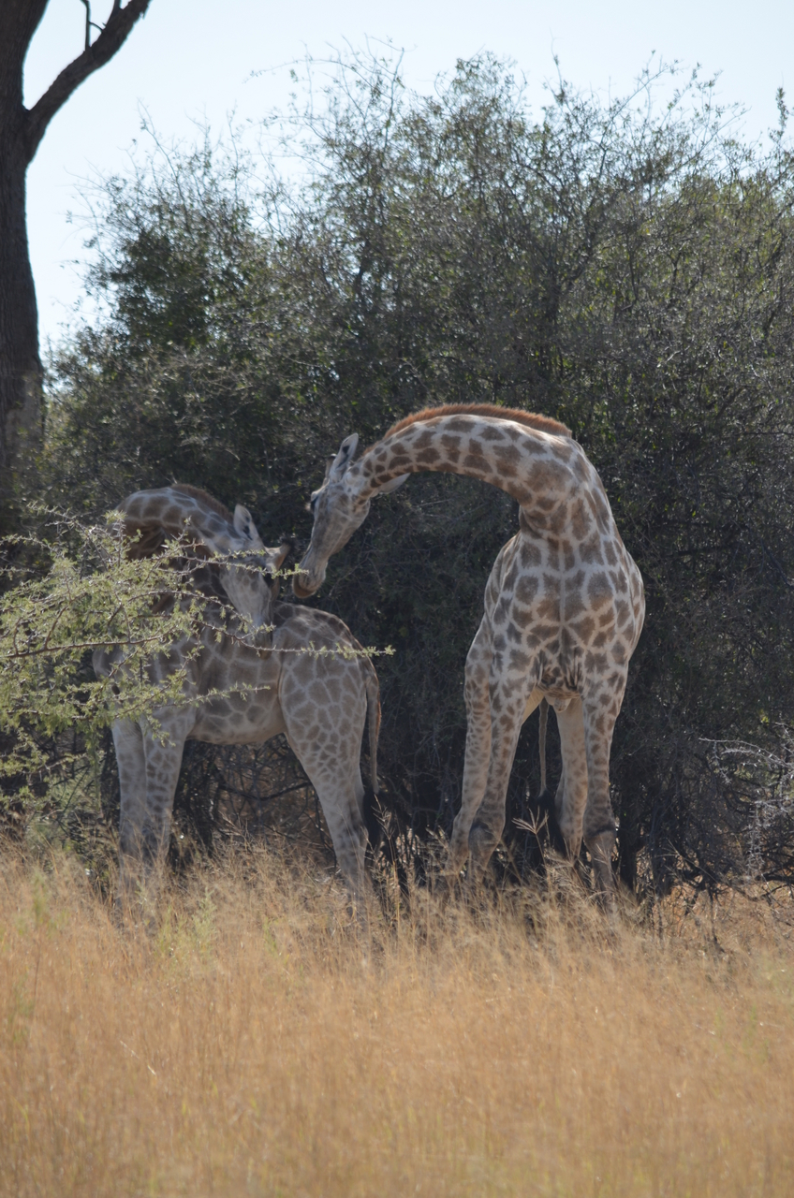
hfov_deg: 3.0
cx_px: 397
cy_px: 599
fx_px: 14951
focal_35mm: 450
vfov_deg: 4.6
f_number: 6.3
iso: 200
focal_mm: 300
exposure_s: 1/640
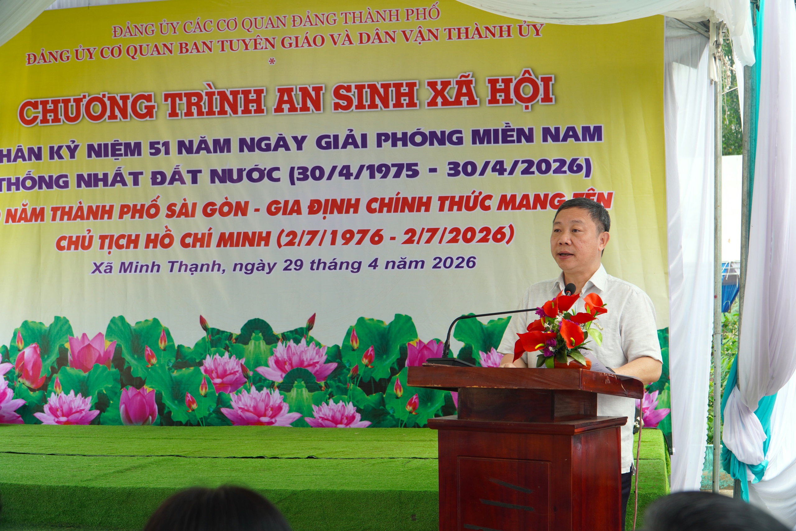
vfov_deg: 27.3
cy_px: 266
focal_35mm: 50
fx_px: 1094
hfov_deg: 40.0
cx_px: 398
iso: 100
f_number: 5.6
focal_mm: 33
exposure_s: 1/80
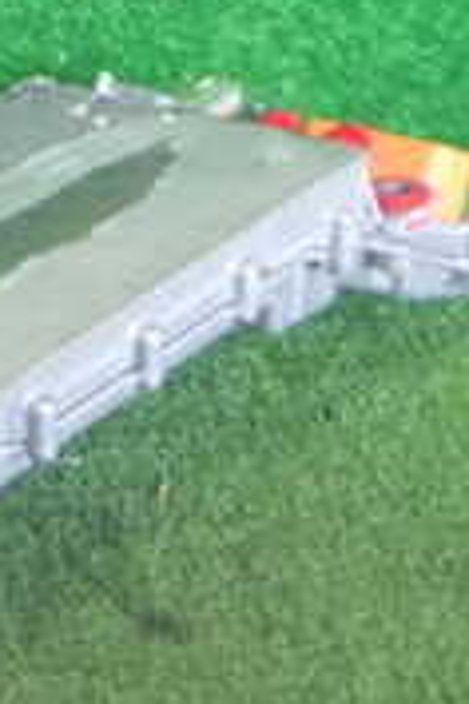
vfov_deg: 22.9
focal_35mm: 88
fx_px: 1720
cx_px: -433
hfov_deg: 13.5
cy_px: 521
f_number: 2
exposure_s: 1/60
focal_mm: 4.5
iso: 200
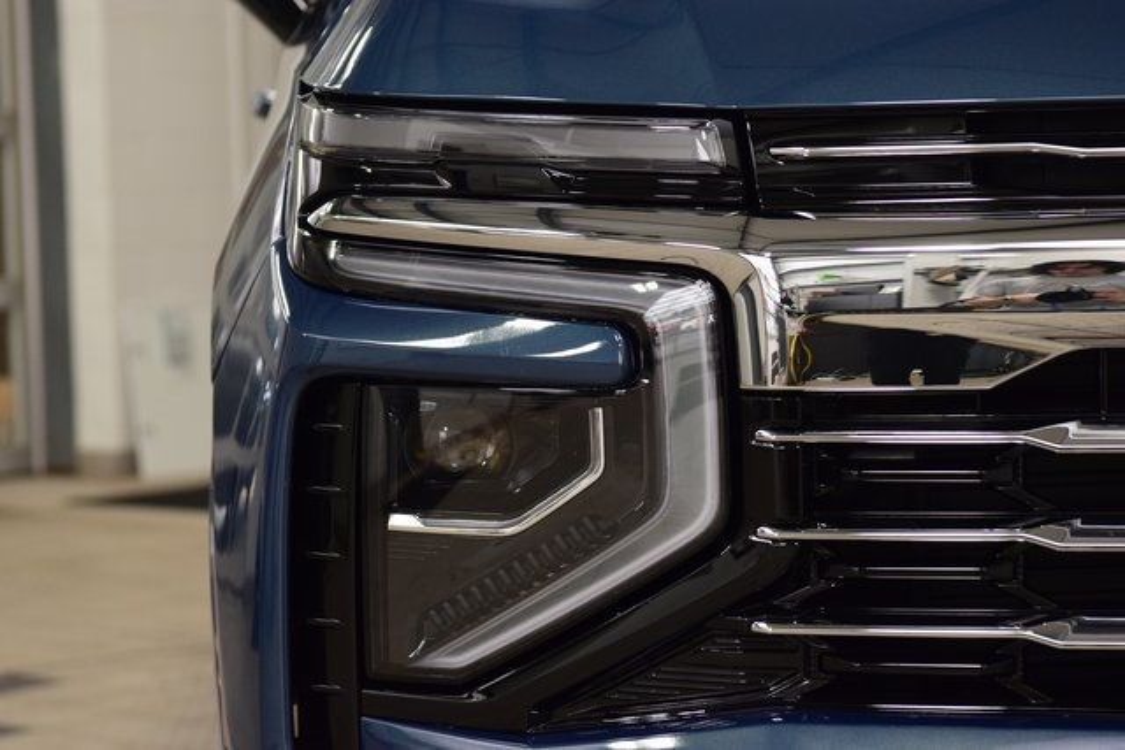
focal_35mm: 105
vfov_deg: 13.0
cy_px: 375
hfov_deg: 19.5
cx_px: 562
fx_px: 3282
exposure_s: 1/125
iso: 1600
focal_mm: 70
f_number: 4.5
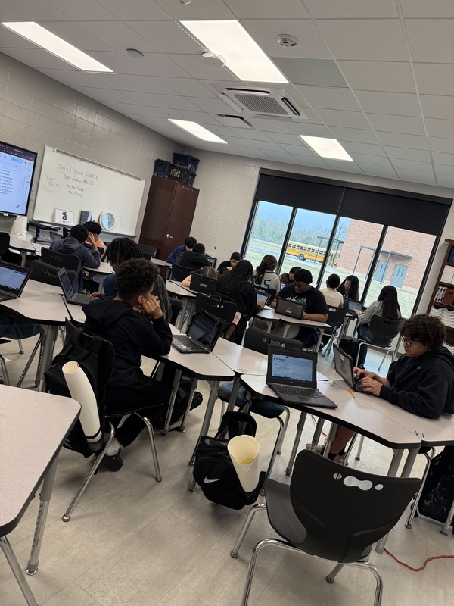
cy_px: 303
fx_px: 420
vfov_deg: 71.6
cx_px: 227
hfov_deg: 56.8
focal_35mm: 24
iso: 125
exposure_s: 1/149
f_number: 1.78
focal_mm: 6.76
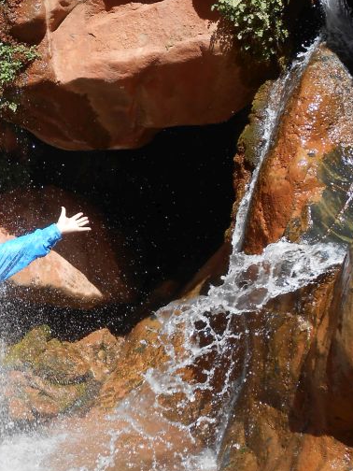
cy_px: 218
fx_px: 748
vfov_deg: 34.9
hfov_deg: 26.2
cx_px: 80
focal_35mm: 55
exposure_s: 1/500
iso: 80
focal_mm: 4.6
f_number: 3.5
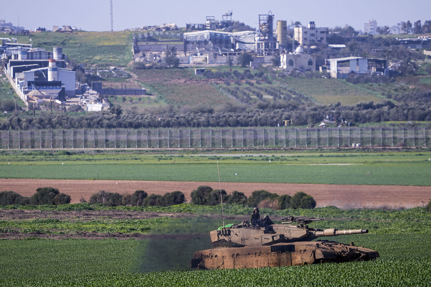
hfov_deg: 2.9
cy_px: 144
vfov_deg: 1.9
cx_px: 216
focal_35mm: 711
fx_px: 8512
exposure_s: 1/640
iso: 100
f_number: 6.3
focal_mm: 474
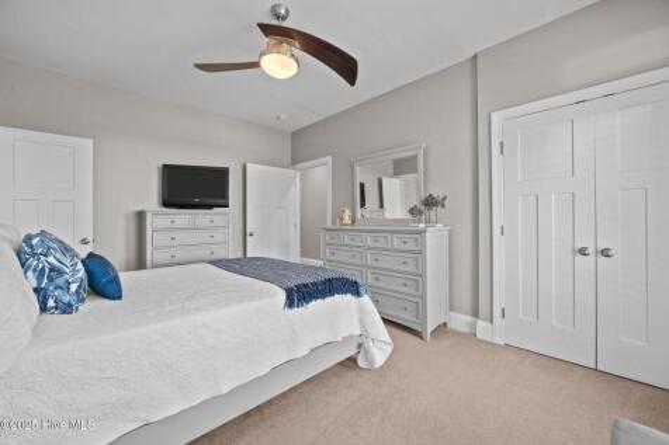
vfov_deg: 81.2
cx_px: 334
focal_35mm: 14
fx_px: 260
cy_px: 222
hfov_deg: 104.3
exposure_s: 1/4
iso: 250
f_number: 8
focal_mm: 14
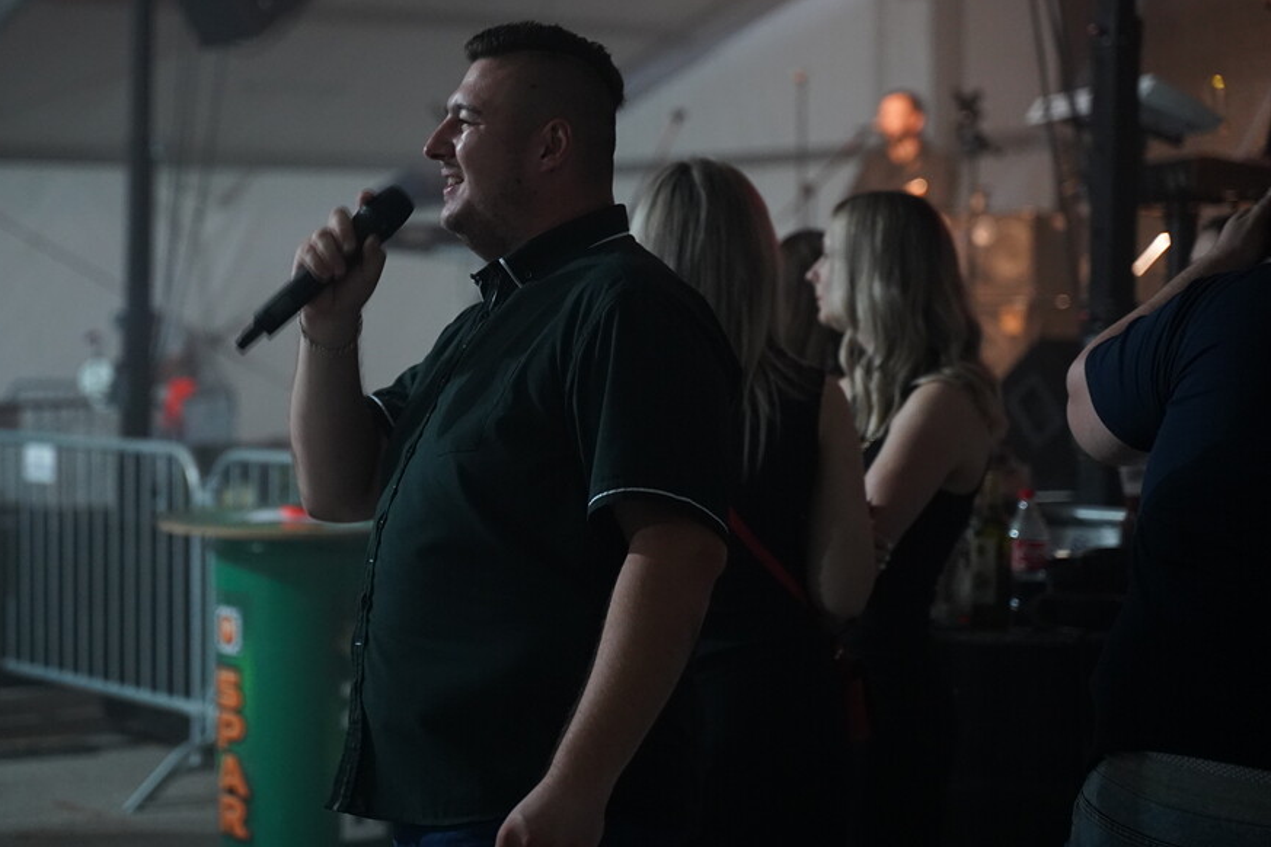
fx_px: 3107
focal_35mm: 88
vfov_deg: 15.5
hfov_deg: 23.1
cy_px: 366
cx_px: 527
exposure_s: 1/80
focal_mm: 75
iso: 4000
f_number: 2.8
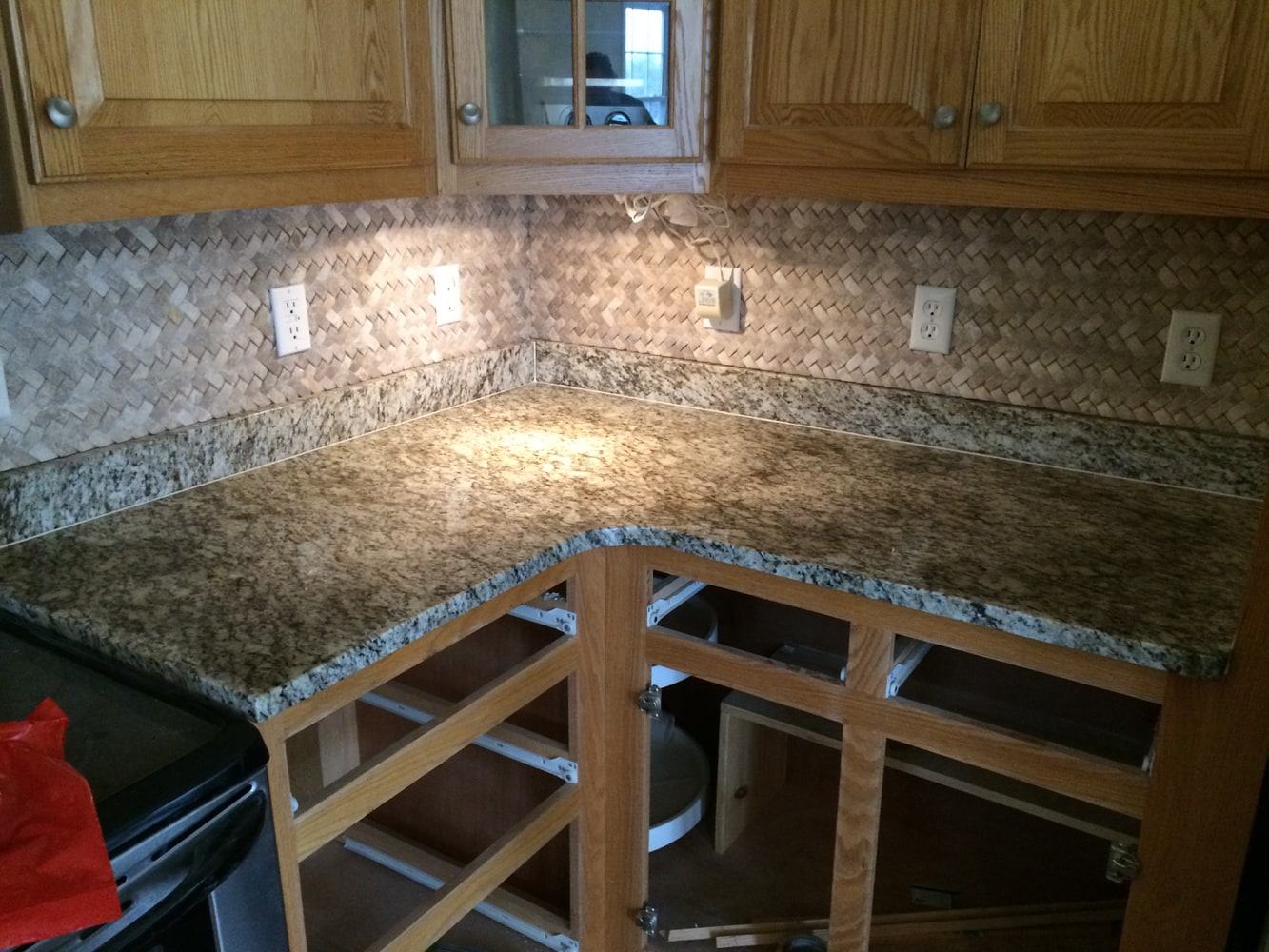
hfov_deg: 61.7
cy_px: 476
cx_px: 634
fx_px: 1063
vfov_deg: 48.2
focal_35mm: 29
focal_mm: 4.15
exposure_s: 1/17
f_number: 2.2
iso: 320
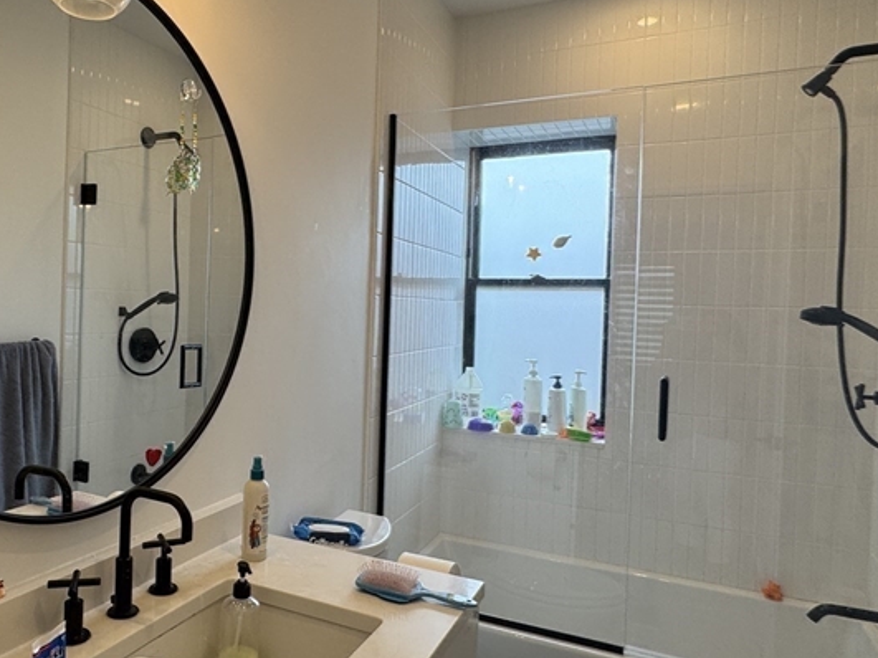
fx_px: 685
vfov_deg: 51.3
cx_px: 308
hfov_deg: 64.0
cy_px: 321
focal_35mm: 27
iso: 64
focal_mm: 2.22
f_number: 2.2
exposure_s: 1/120
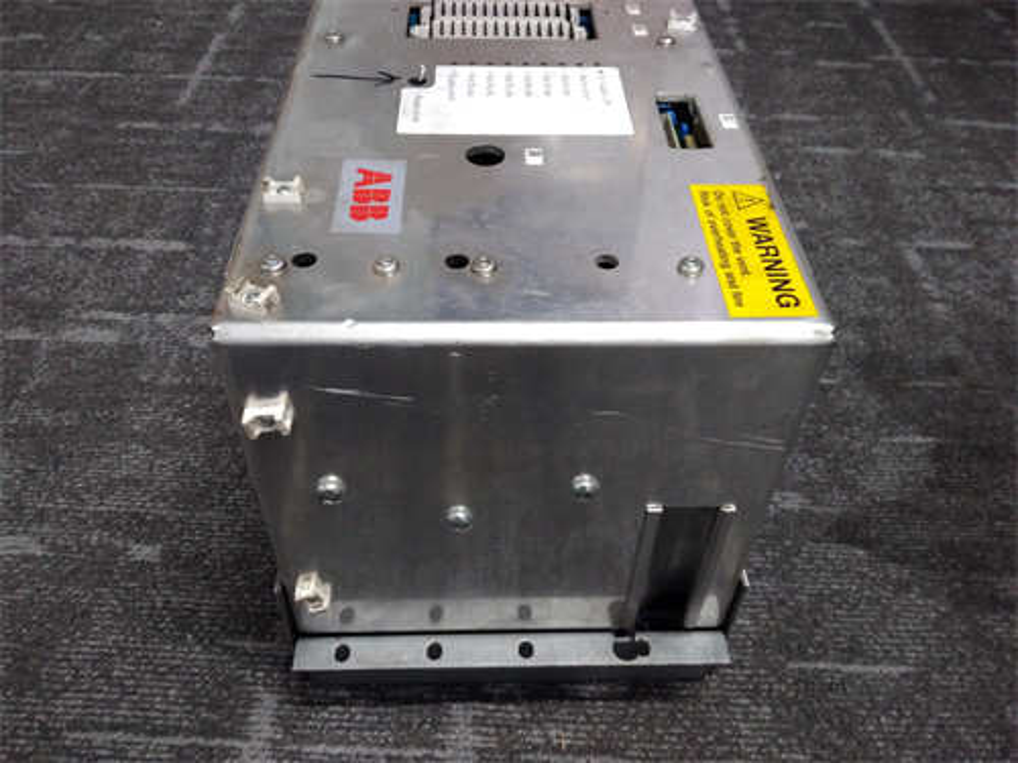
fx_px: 794
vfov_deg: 51.4
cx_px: 509
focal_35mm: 27
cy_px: 382
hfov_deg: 65.3
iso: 582
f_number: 2
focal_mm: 3.79
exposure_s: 1/33
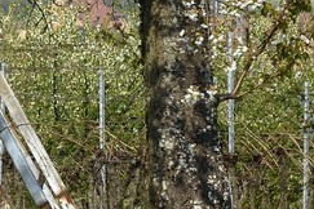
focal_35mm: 1019
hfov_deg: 2.0
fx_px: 8887
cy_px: -187
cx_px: -538
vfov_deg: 1.3
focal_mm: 155
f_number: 14
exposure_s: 1/160
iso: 200
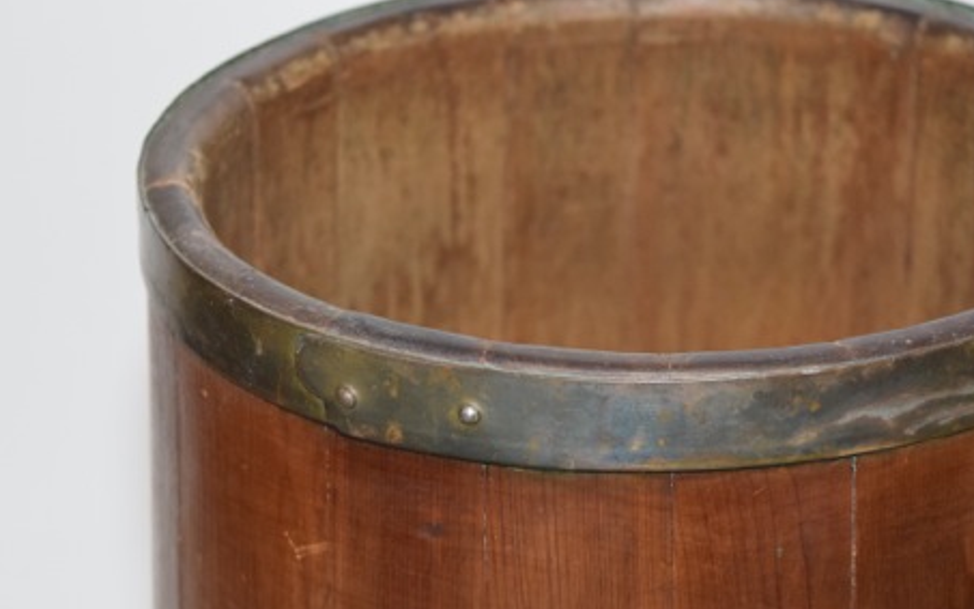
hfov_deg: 17.6
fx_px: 3151
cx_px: 546
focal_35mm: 119
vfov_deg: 11.0
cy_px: 449
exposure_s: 1/125
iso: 1600
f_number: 5.6
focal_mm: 55
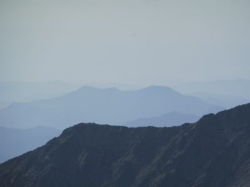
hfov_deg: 4.3
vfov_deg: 3.3
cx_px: 125
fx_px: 3293
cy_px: 94
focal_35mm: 456
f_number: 6.3
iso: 100
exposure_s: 1/1600
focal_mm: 81.7
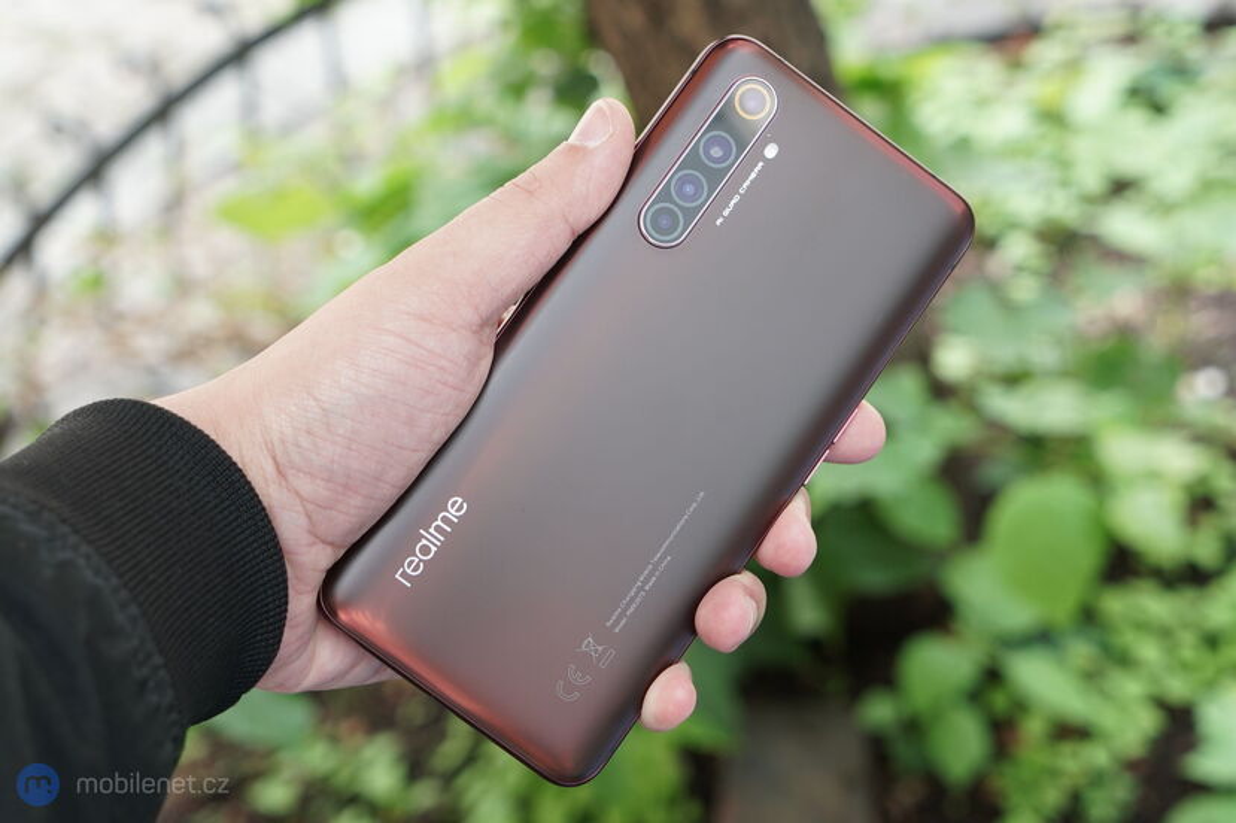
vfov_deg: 26.0
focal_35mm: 52
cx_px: 618
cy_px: 412
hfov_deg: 38.2
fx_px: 1785
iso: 800
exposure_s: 1/160
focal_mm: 52
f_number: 6.3
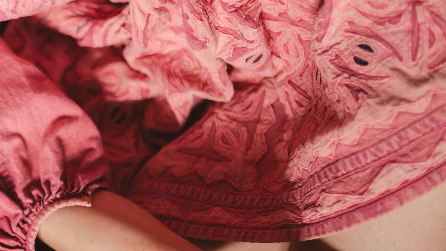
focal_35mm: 82
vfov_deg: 14.7
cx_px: -1
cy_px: 130
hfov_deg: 24.7
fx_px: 970
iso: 160
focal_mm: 35
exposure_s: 1/50
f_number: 1.4
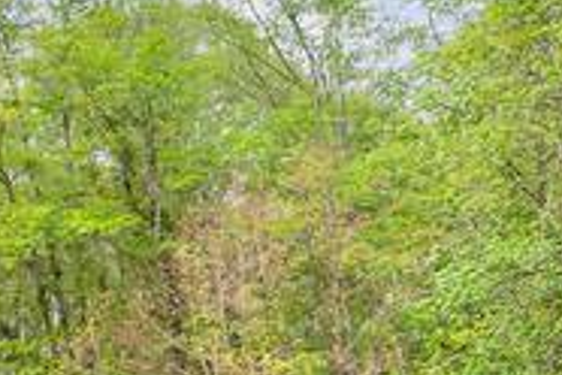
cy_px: 401
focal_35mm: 88
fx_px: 1374
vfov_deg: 15.2
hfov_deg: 18.0
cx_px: -468
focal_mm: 16
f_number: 8
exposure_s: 1/50
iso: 100
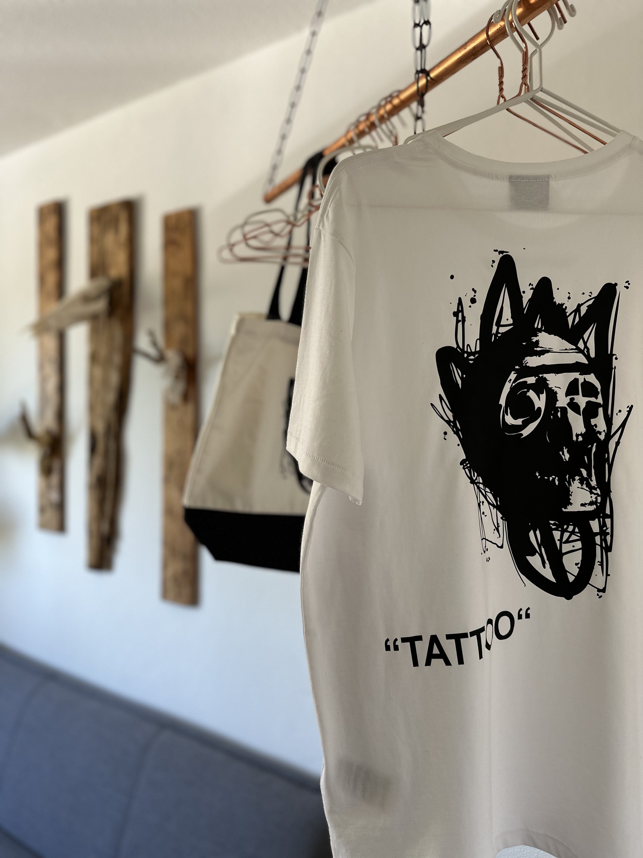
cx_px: 322
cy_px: 429
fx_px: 594
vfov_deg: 71.6
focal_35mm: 24
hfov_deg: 56.8
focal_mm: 6.86
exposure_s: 1/50
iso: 160
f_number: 1.78
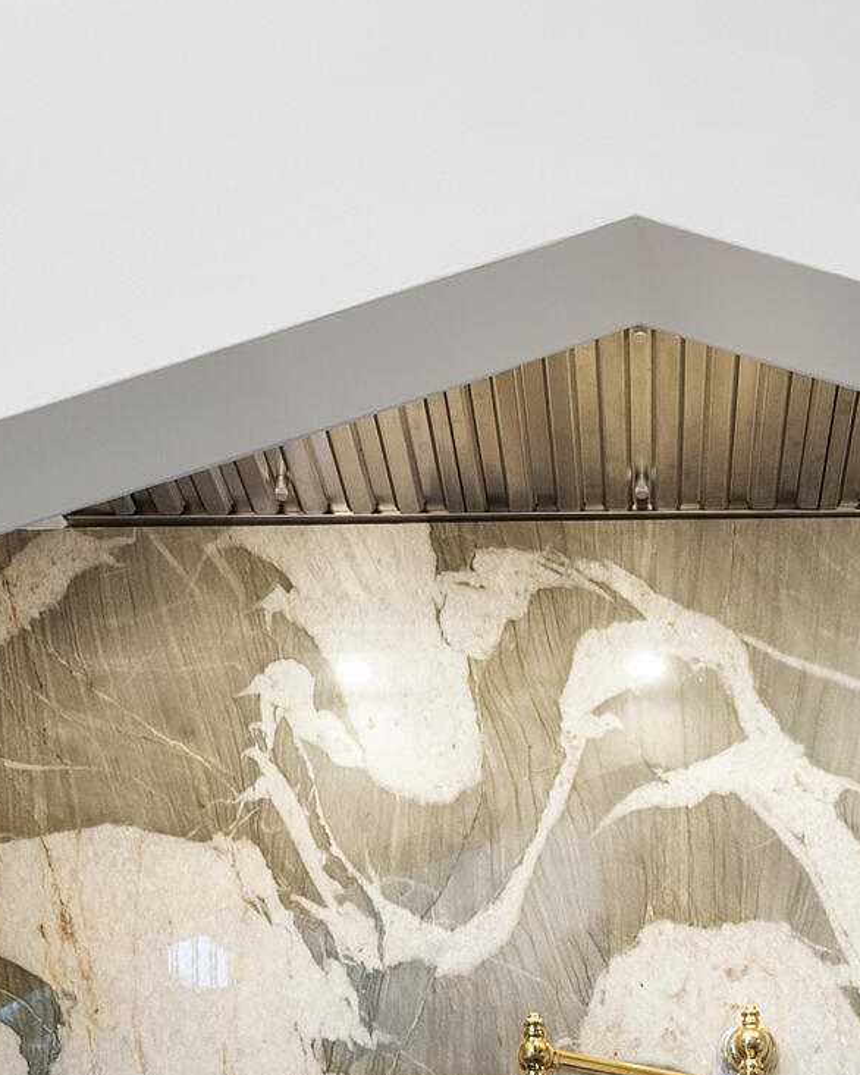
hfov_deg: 29.8
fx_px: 1590
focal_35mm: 50
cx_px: 631
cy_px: 1346
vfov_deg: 30.6
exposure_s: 1/13
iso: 800
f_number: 7.1
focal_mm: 13
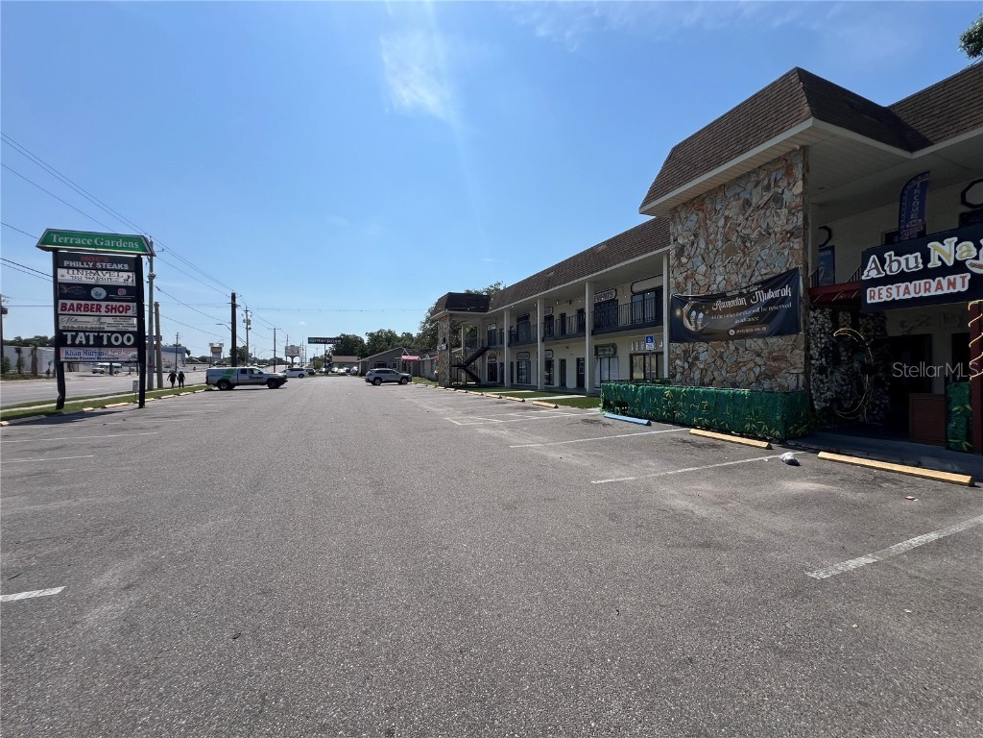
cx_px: 492
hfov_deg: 106.2
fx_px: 369
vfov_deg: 89.9
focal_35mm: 13
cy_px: 369
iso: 32
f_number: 1.8
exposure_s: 1/2801
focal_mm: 1.57
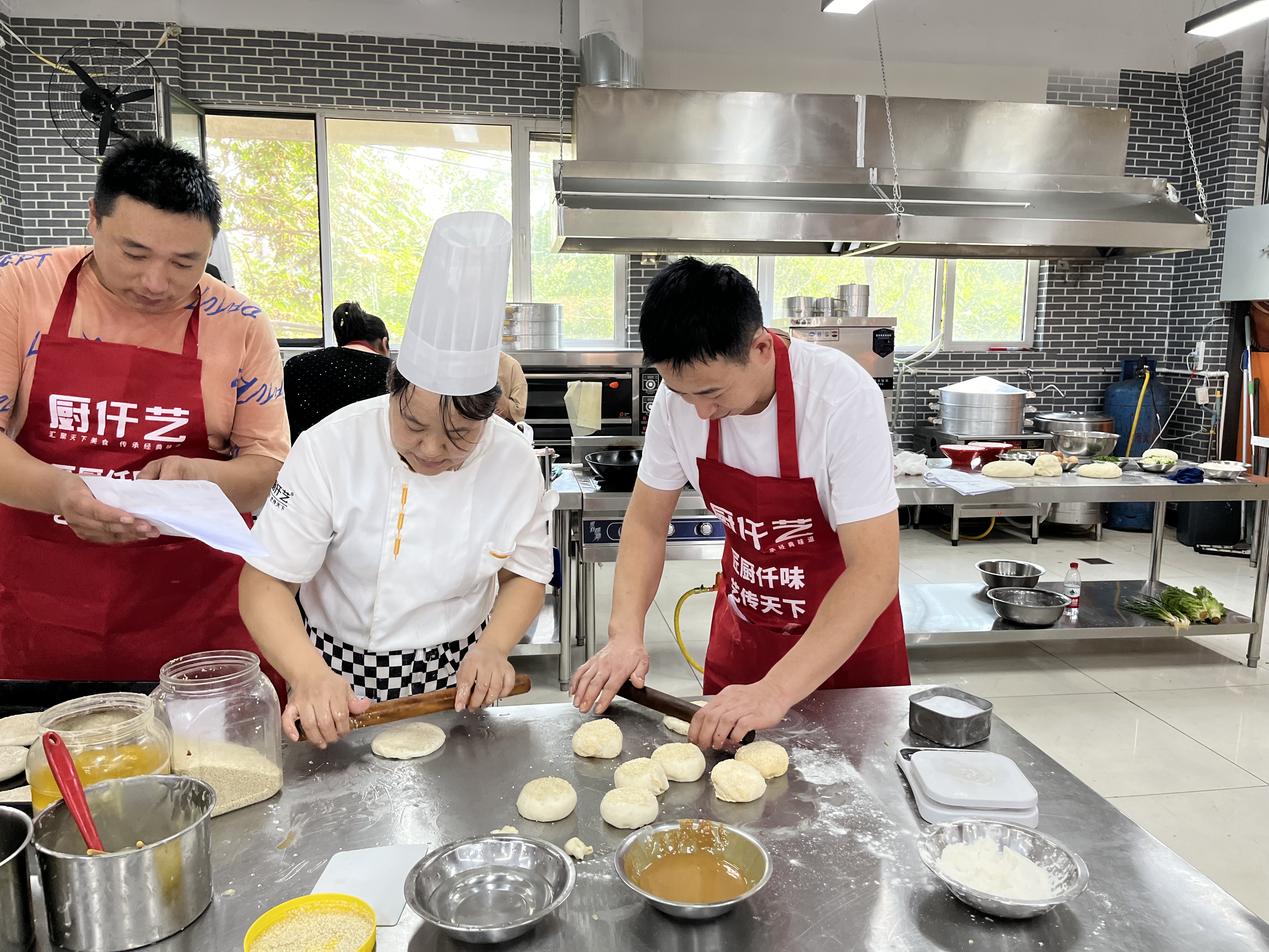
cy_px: 476
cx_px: 634
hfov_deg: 67.3
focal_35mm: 26
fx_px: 953
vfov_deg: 53.1
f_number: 1.6
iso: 125
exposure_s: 1/119
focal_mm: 5.1
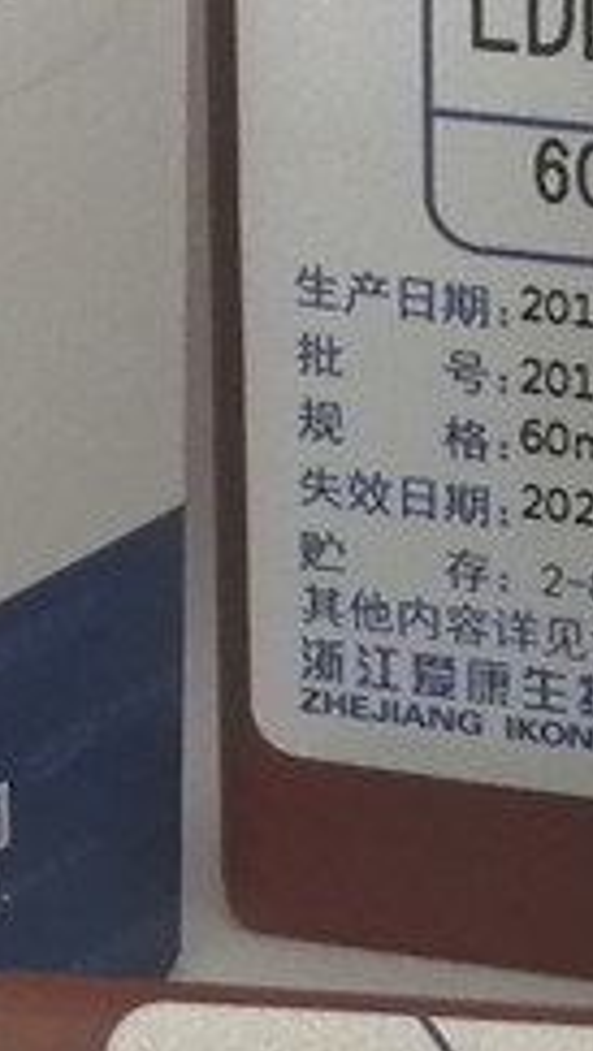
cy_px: 506
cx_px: 173
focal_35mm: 269
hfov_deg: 4.5
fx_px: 7507
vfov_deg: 8.0
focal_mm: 3.64
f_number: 1.8
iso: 80
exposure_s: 1/30
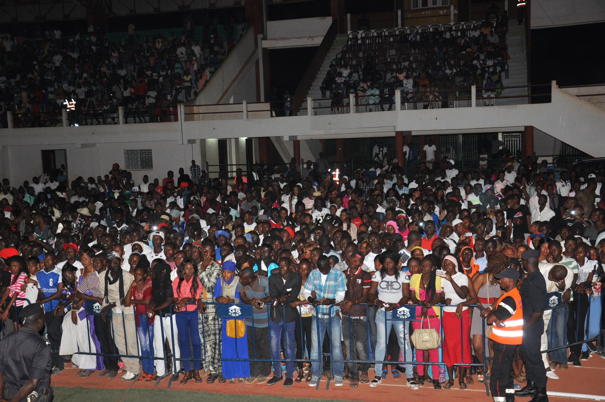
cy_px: 201
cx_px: 302
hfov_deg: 43.7
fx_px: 755
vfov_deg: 29.8
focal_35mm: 45
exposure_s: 1/100
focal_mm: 30
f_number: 4.2
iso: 640
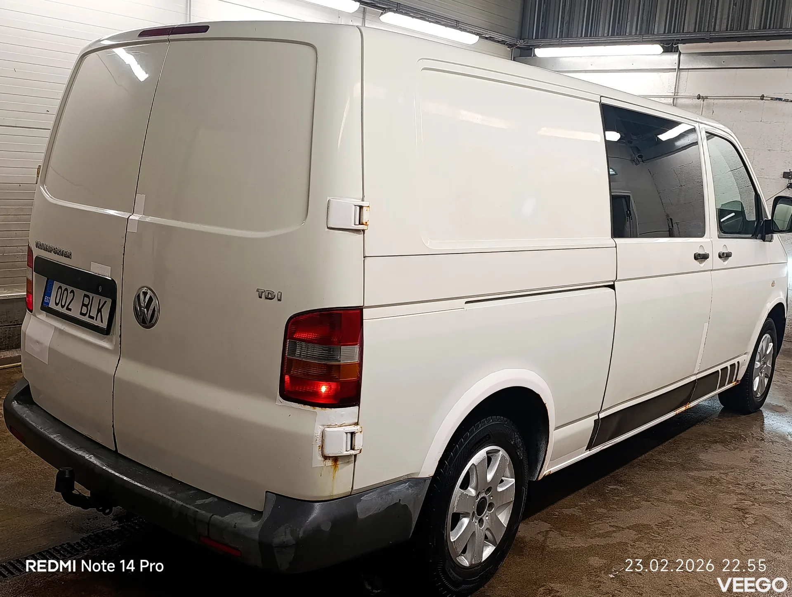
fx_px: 802
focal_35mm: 35
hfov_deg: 52.6
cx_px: 396
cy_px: 298
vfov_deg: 40.8
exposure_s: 1/100
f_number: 1.65
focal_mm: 6.11
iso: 374
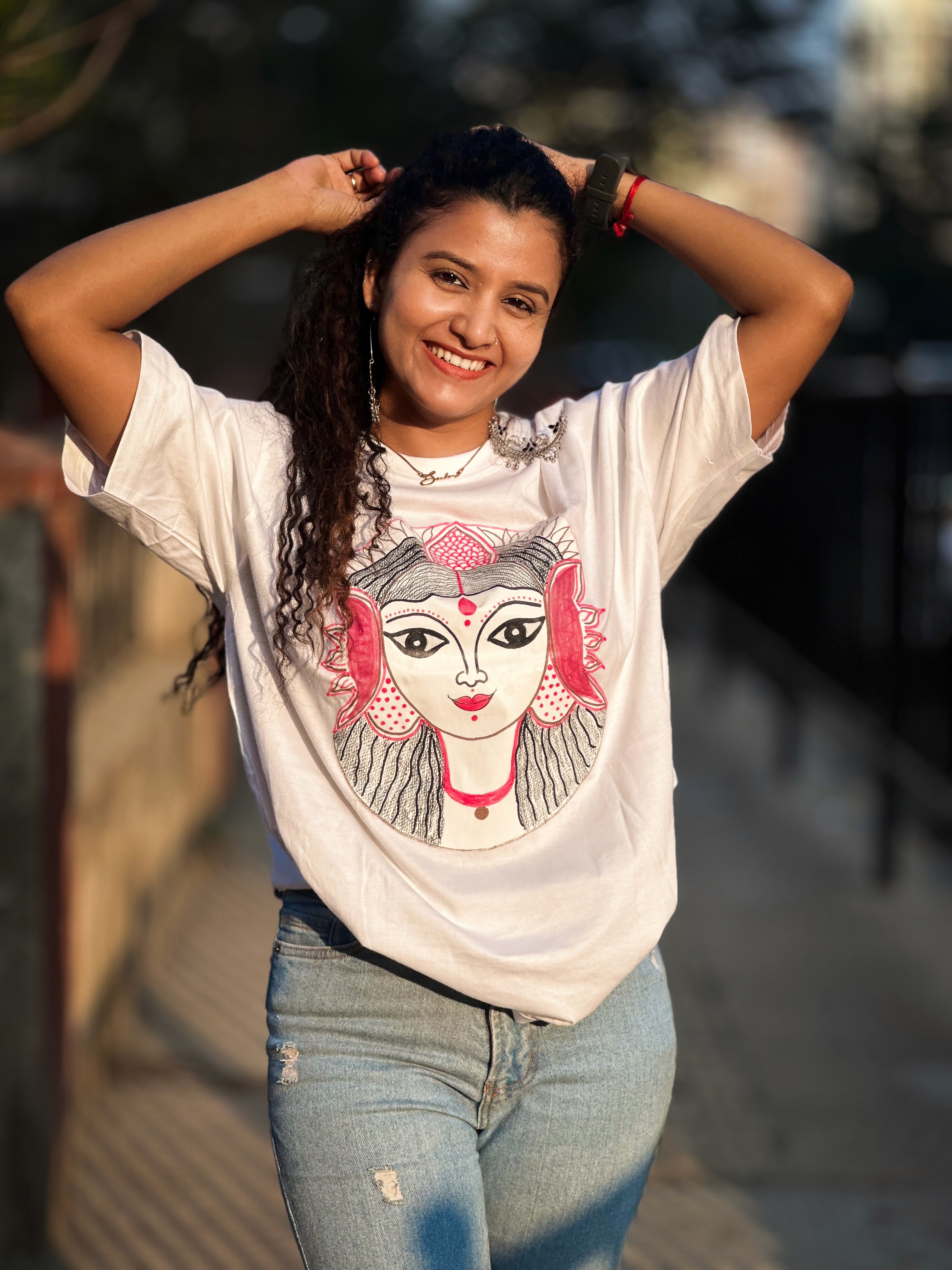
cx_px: 476
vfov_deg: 25.3
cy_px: 635
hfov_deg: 19.1
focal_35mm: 77
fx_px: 2824
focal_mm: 9
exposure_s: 1/300
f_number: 2.8
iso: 25
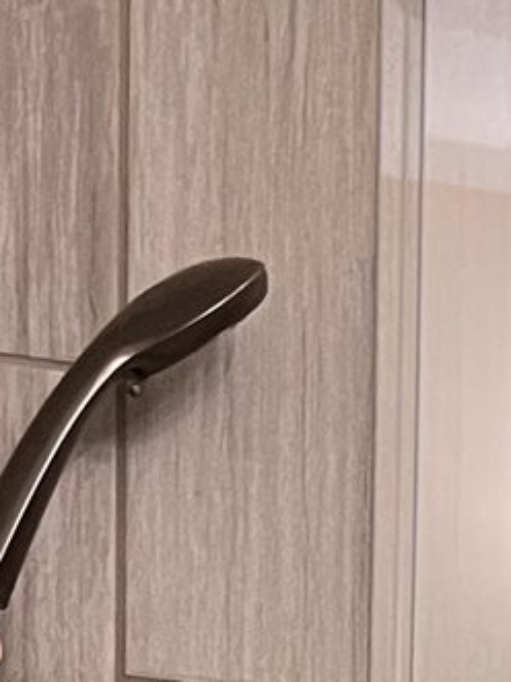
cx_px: 964
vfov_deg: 8.6
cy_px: 2198
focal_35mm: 181
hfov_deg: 7.9
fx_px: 3565
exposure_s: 1/60
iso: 160
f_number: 1.5
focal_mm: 5.7
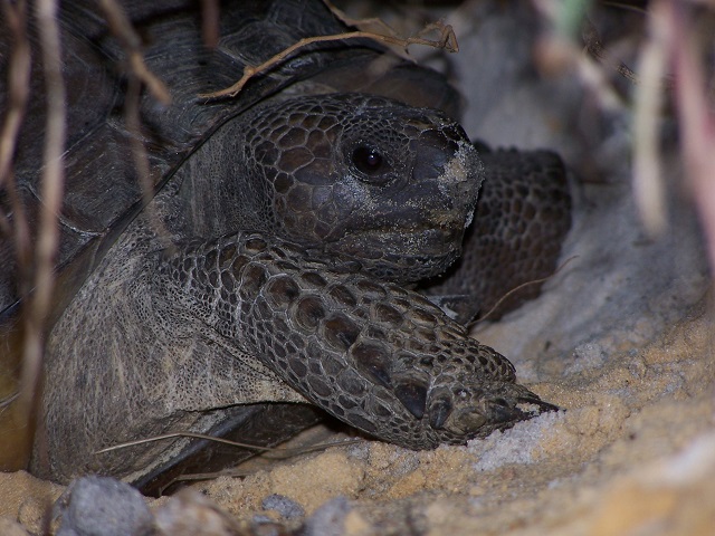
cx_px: 358
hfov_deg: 6.3
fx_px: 6548
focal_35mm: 317
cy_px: 268
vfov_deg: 4.7
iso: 80
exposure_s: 1/250
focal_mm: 52.6
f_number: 3.6
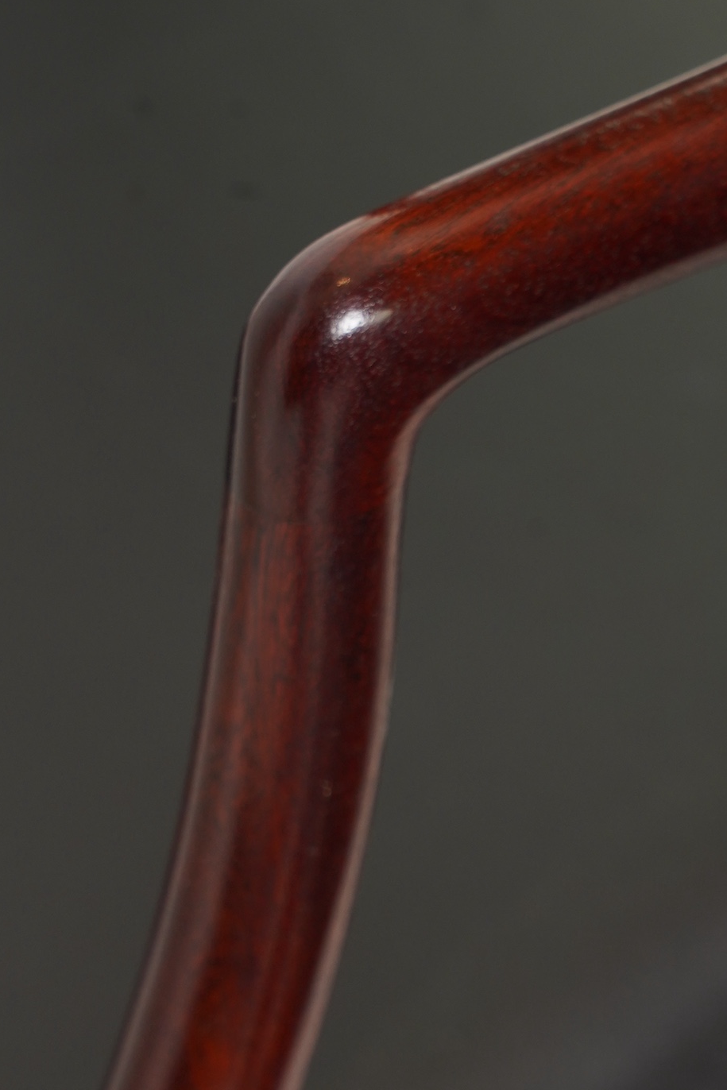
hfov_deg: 6.5
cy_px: 978
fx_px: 6359
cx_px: 628
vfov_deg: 9.8
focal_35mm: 210
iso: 640
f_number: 9
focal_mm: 105
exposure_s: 1/125
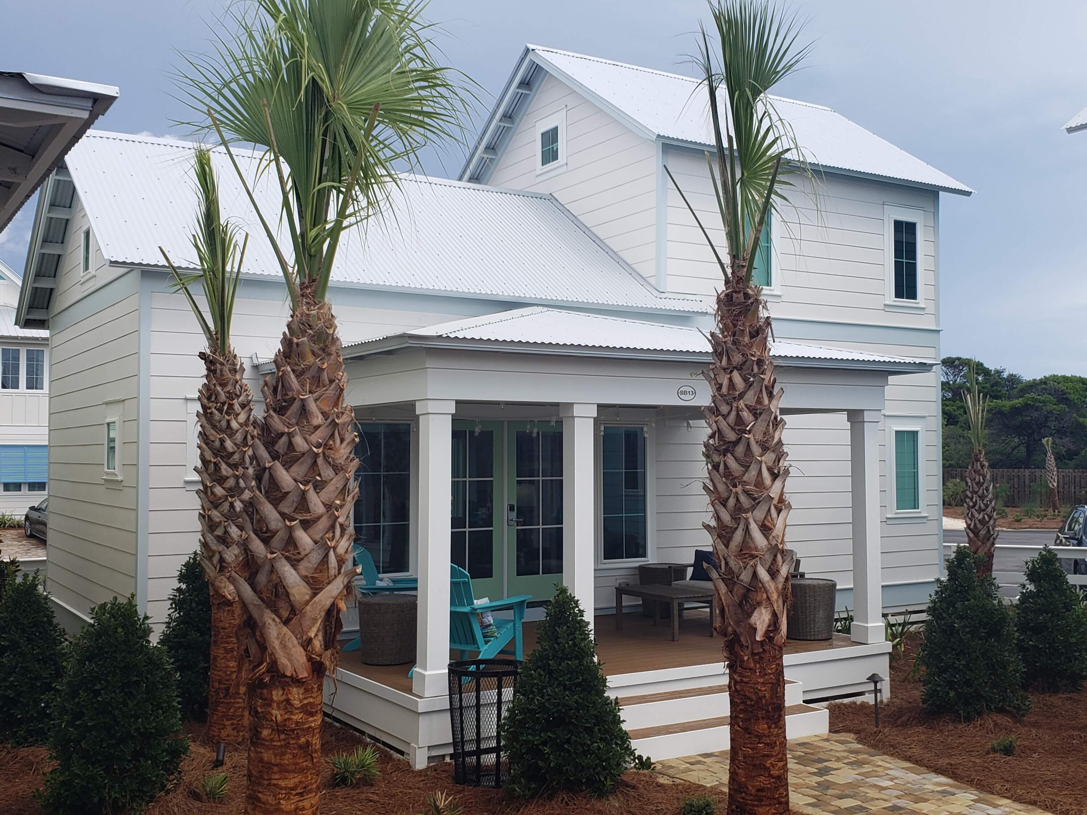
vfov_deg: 53.1
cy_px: 408
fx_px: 816
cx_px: 544
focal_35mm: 26
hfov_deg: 67.3
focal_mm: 4.3
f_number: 2.4
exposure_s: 1/1099
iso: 50
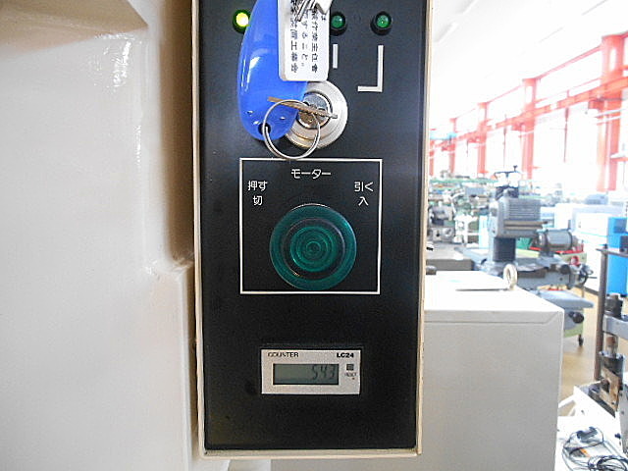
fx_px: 472
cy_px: 236
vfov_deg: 53.1
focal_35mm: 26
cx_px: 314
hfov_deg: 67.3
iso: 400
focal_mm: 4.7
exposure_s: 1/25
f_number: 3.4
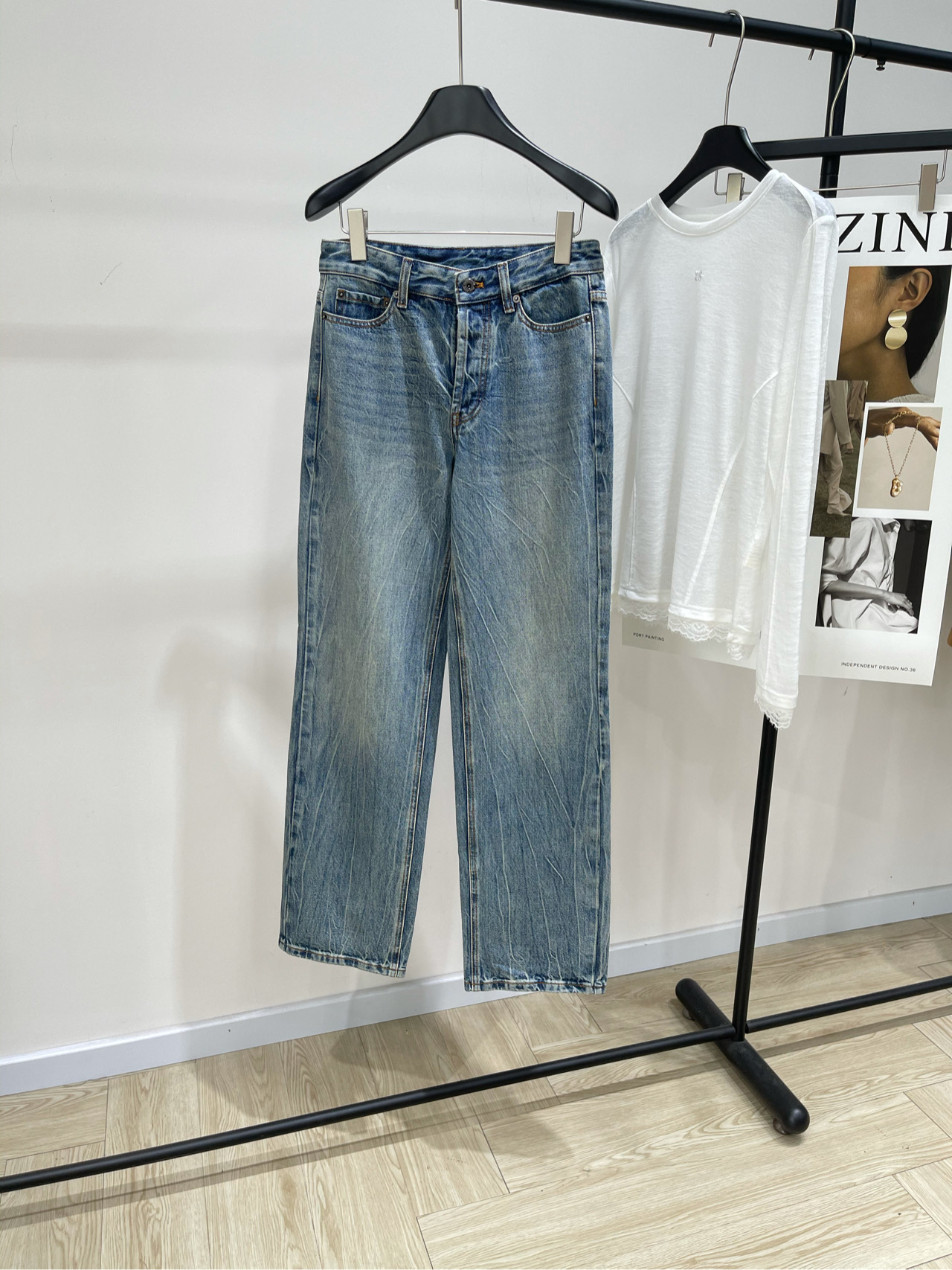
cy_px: 635
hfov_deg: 53.1
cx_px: 476
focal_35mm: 26
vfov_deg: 67.3
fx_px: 954
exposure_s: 1/121
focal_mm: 5.1
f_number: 1.6
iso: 50
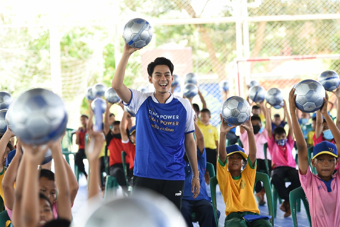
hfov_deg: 15.2
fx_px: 1275
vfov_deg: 10.2
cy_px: 114
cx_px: 170
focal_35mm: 135
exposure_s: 1/320
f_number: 4
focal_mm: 135
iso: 800
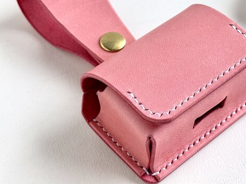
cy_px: 46
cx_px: 223
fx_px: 675
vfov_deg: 15.5
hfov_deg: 20.2
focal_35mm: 95
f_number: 1.6
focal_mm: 5.96
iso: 32
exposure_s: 1/394
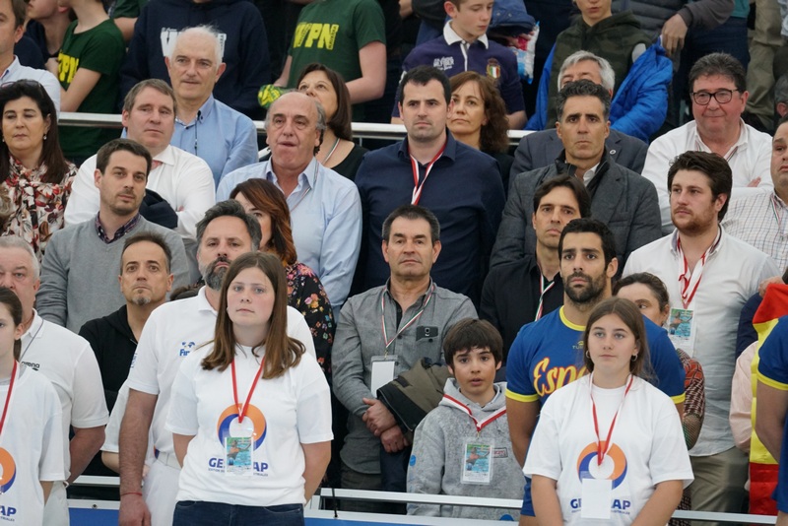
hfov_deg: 4.6
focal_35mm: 450
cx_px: 394
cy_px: 263
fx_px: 9853
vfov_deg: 3.1
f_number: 5.6
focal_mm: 300
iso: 3200
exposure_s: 1/320
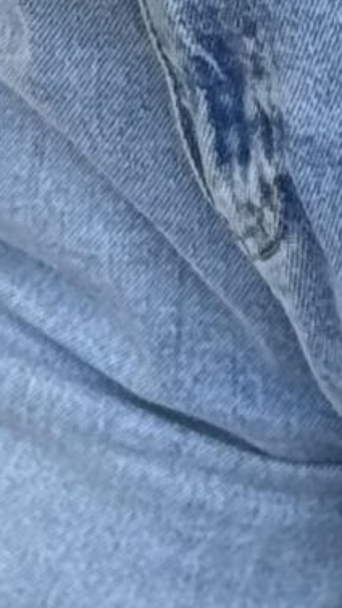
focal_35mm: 355
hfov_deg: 3.4
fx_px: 5724
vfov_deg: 5.6
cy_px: -1289
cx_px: 421
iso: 64
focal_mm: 6.76
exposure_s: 1/454
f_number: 1.78
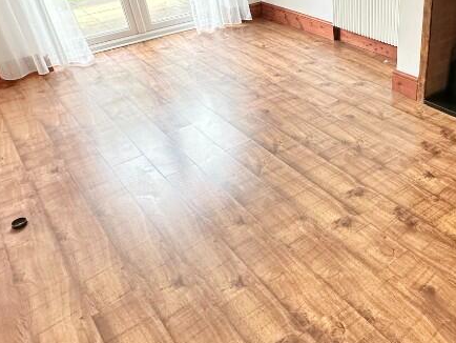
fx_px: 435
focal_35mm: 33
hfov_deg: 52.6
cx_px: 348
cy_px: 132
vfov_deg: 42.7
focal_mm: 2.22
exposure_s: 1/99
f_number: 2.2
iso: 200
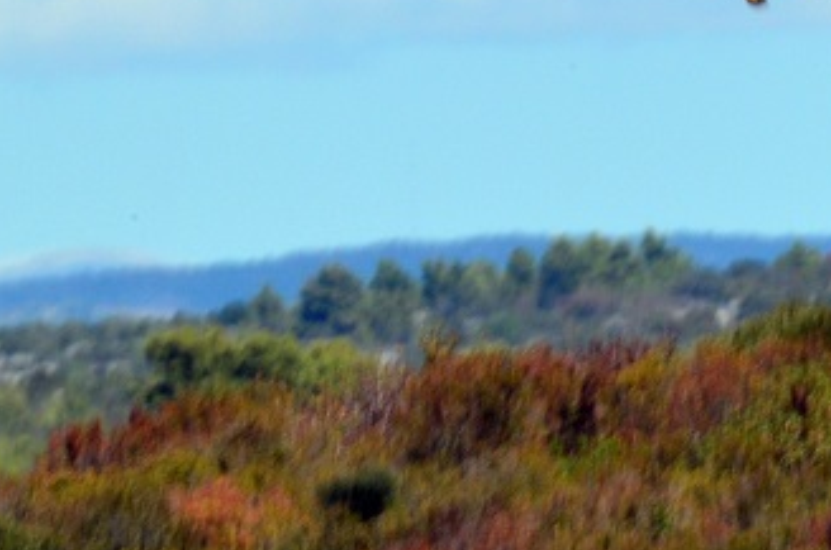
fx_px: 31571
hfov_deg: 1.5
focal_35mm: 1371
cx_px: 997
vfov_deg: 1.0
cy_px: 110
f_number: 40
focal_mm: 300
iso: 500
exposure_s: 1/60
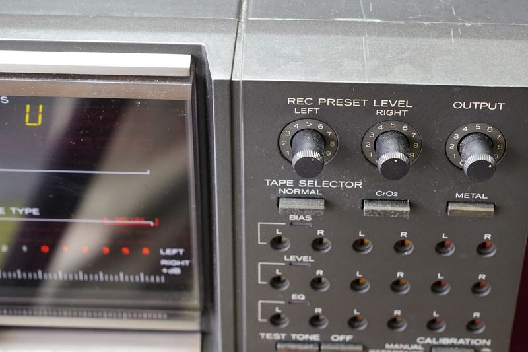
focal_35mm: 82
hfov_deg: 24.8
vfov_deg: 16.6
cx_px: 264
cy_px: 176
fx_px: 1202
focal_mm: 55
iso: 3200
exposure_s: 1/50
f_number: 8
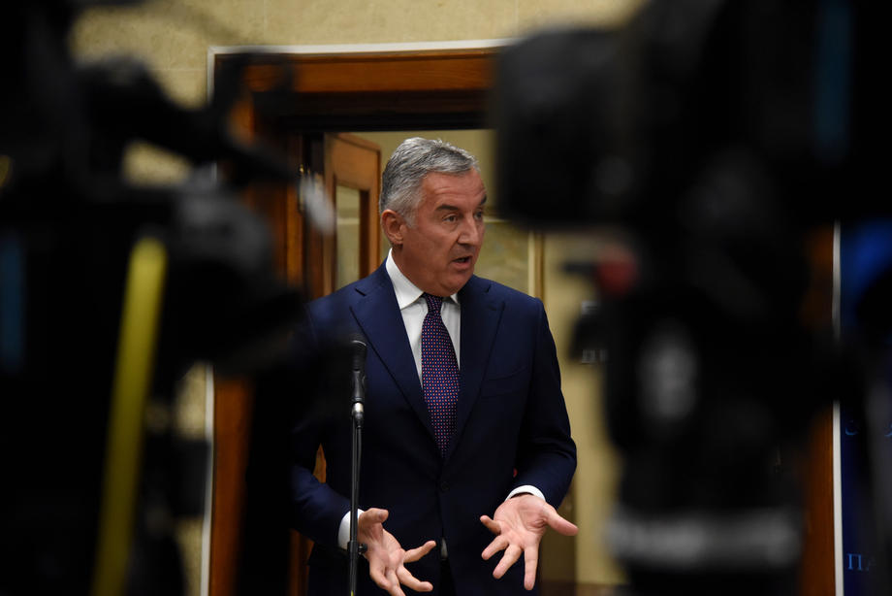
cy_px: 298
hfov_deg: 23.6
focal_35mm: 86
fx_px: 2131
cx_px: 446
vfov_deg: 15.9
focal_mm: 86
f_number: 4
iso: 5000
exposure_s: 1/500
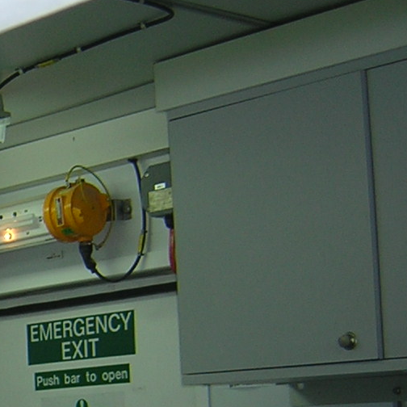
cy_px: 363
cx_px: -201
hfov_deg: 15.8
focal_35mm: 101
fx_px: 1344
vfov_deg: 17.0
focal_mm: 4.7
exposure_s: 1/60.1
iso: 100
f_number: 2.6
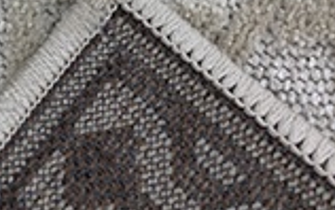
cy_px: -247
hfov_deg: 22.4
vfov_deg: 12.7
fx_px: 786
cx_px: -55
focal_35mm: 86
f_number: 1.8
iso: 50
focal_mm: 4.25
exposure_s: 1/100
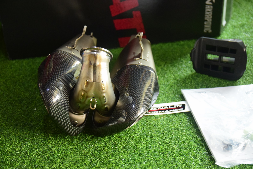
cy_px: 84
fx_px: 475
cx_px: 126
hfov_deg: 29.9
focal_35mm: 68
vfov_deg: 20.2
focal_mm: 45
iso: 2000
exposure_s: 1/60
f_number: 4
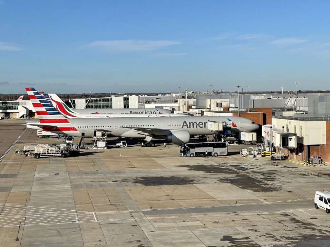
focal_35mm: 64
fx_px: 610
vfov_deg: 22.9
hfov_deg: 30.3
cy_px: 124
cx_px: 165
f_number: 2.2
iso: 20
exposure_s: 1/1980
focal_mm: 7.5
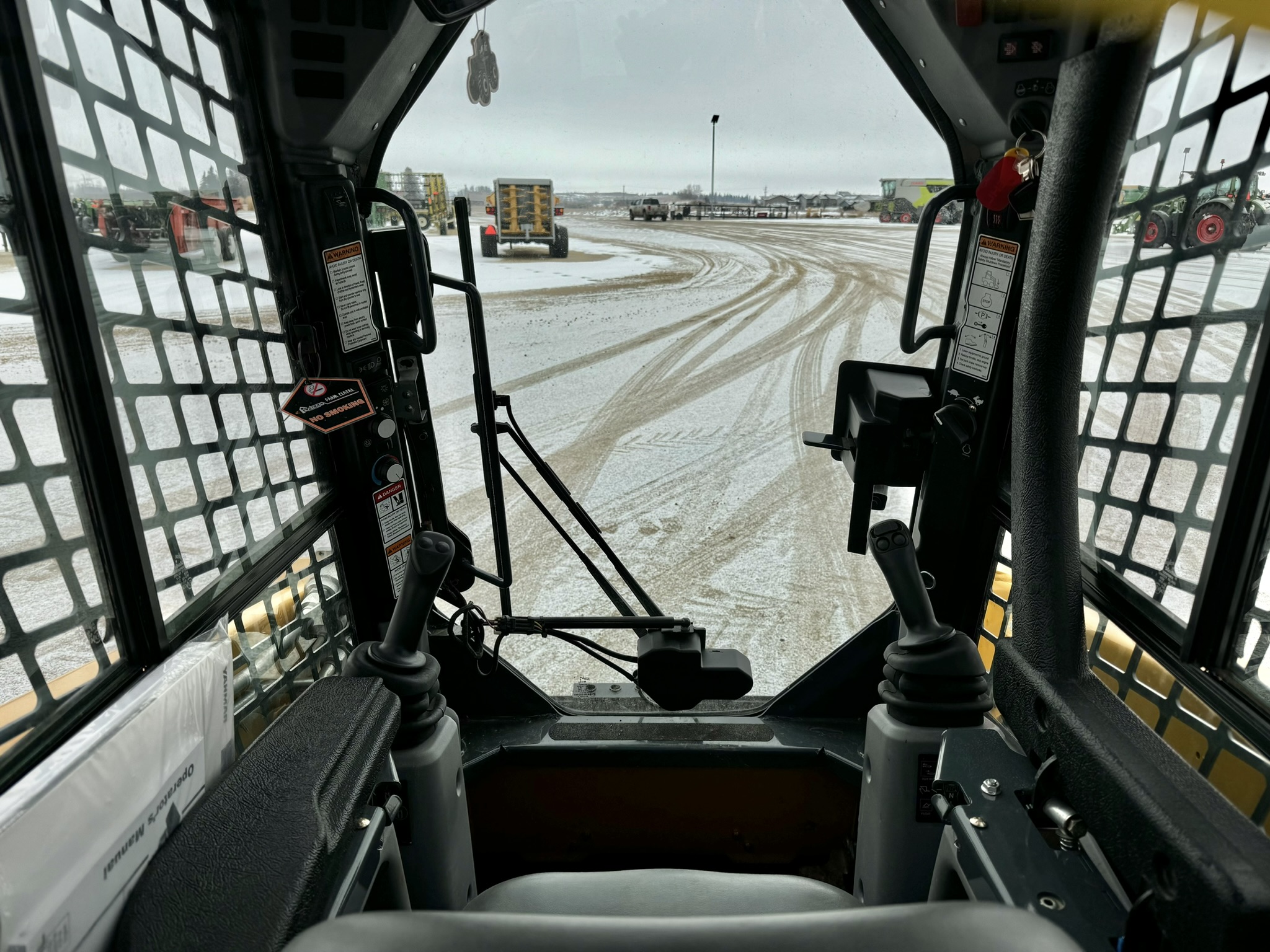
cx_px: 635
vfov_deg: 56.8
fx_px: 881
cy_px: 476
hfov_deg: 71.6
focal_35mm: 24
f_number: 1.78
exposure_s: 1/577
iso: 80
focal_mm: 6.76
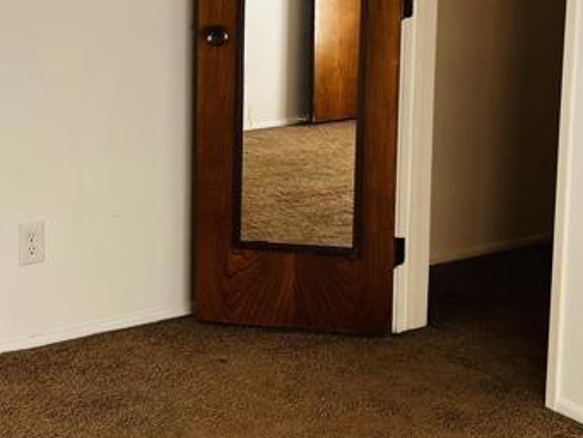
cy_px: 74
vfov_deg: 18.7
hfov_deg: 24.9
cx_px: 221
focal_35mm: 78
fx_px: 1314
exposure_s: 1/439
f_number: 1.5
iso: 50
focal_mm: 5.7
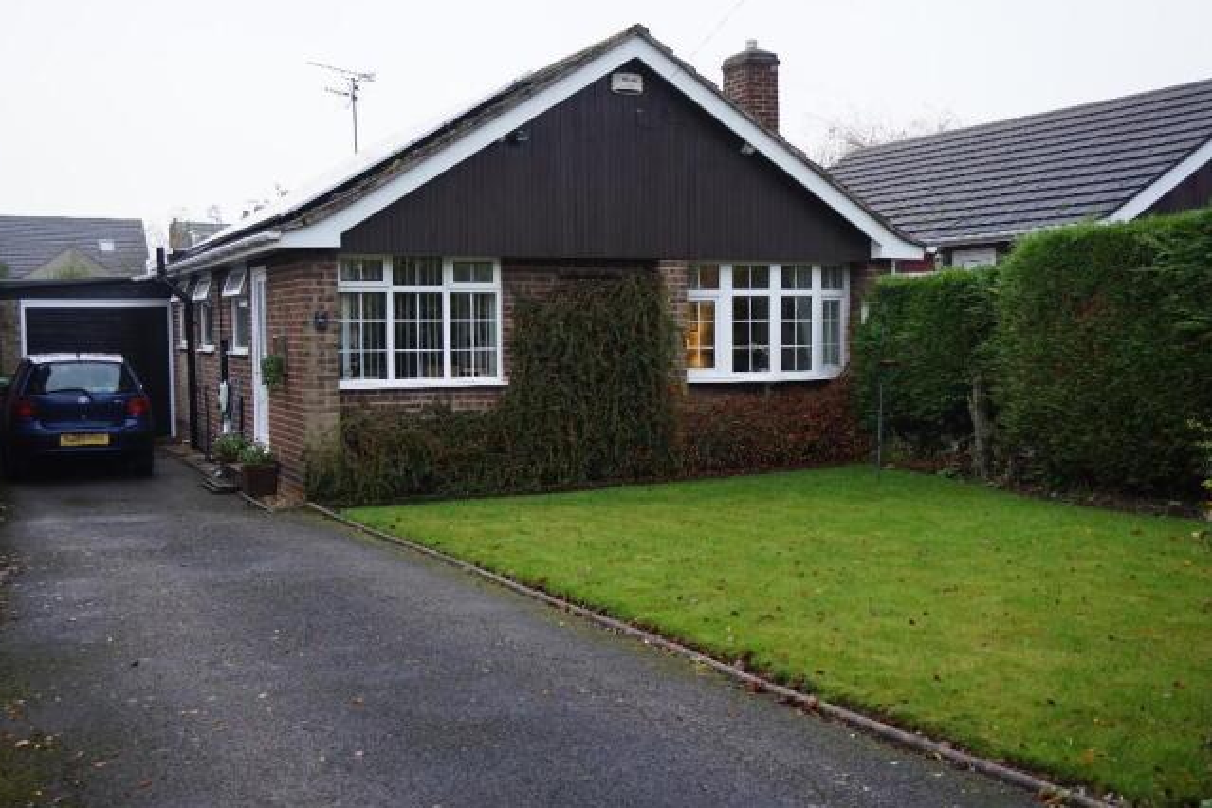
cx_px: 592
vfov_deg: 33.4
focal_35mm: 40
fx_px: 1347
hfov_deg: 48.5
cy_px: 403
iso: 100
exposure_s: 1/60
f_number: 4.5
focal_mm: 26
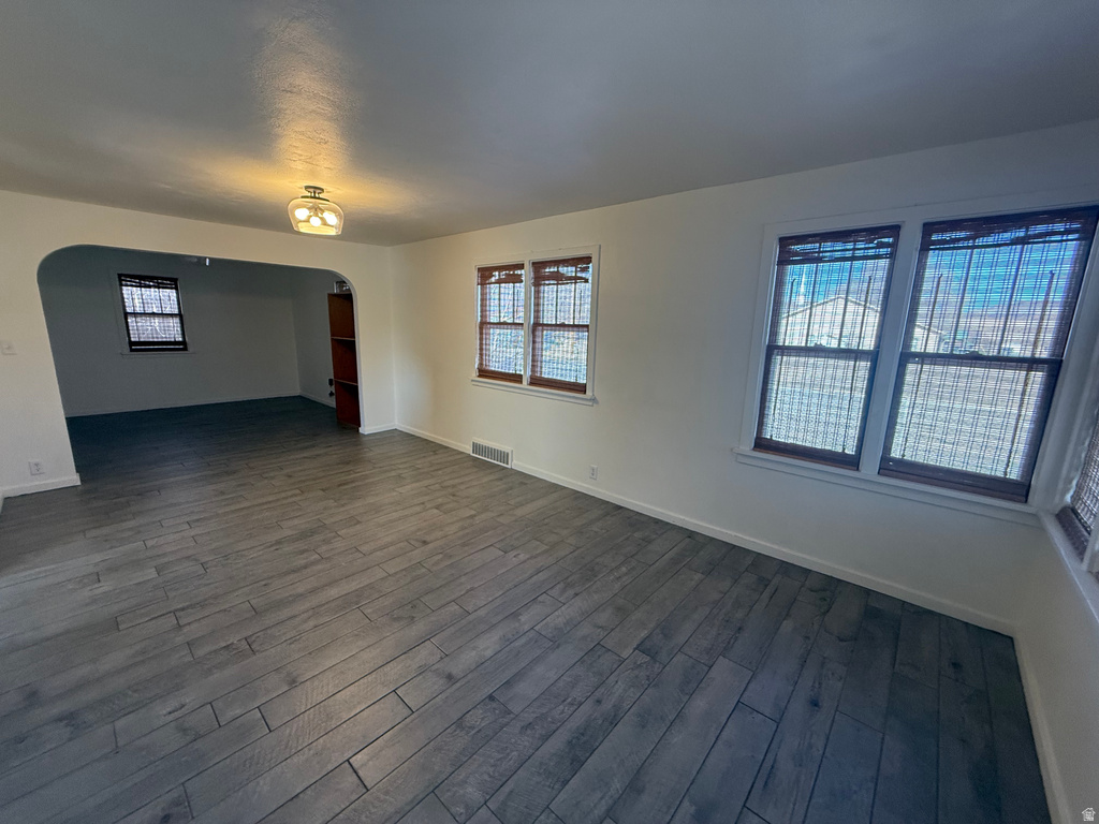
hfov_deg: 102.1
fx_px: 444
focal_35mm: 14
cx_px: 550
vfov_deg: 85.7
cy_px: 412
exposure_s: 1/120
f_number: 2.2
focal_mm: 2.22
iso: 250
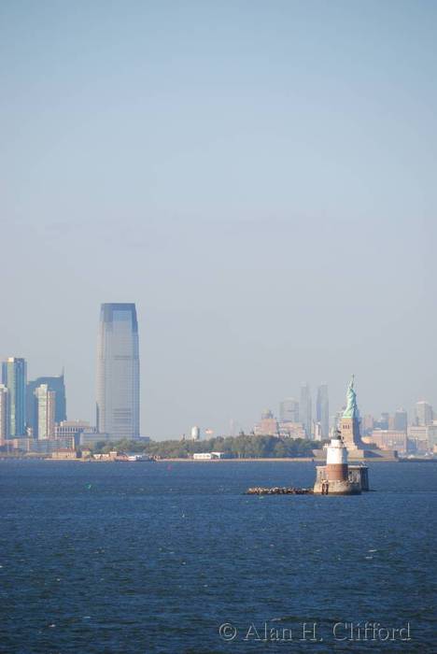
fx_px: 5451
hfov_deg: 4.6
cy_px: 327
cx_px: 218
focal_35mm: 300
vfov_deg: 6.9
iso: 100
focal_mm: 200
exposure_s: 1/320
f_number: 5.6
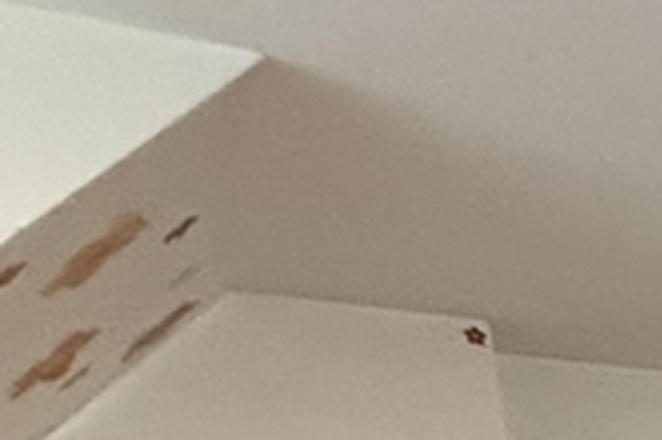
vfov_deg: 14.3
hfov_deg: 15.6
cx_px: 1539
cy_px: 921
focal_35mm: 77
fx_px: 1415
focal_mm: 2.22
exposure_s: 1/60
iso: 800
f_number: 2.2
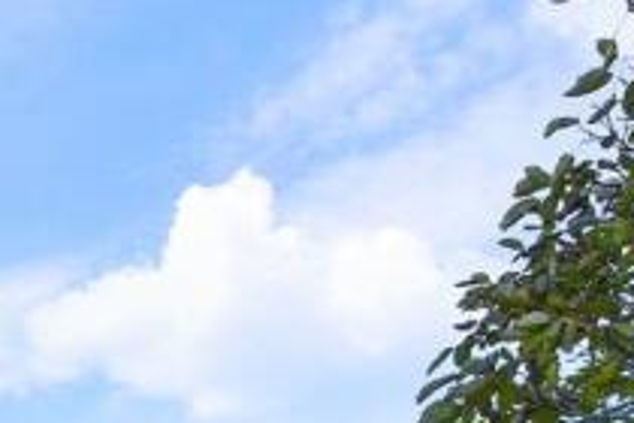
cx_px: -290
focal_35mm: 73
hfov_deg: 23.0
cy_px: 832
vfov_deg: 15.3
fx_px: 1286
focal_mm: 10
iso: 160
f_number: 6.3
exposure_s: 1/100
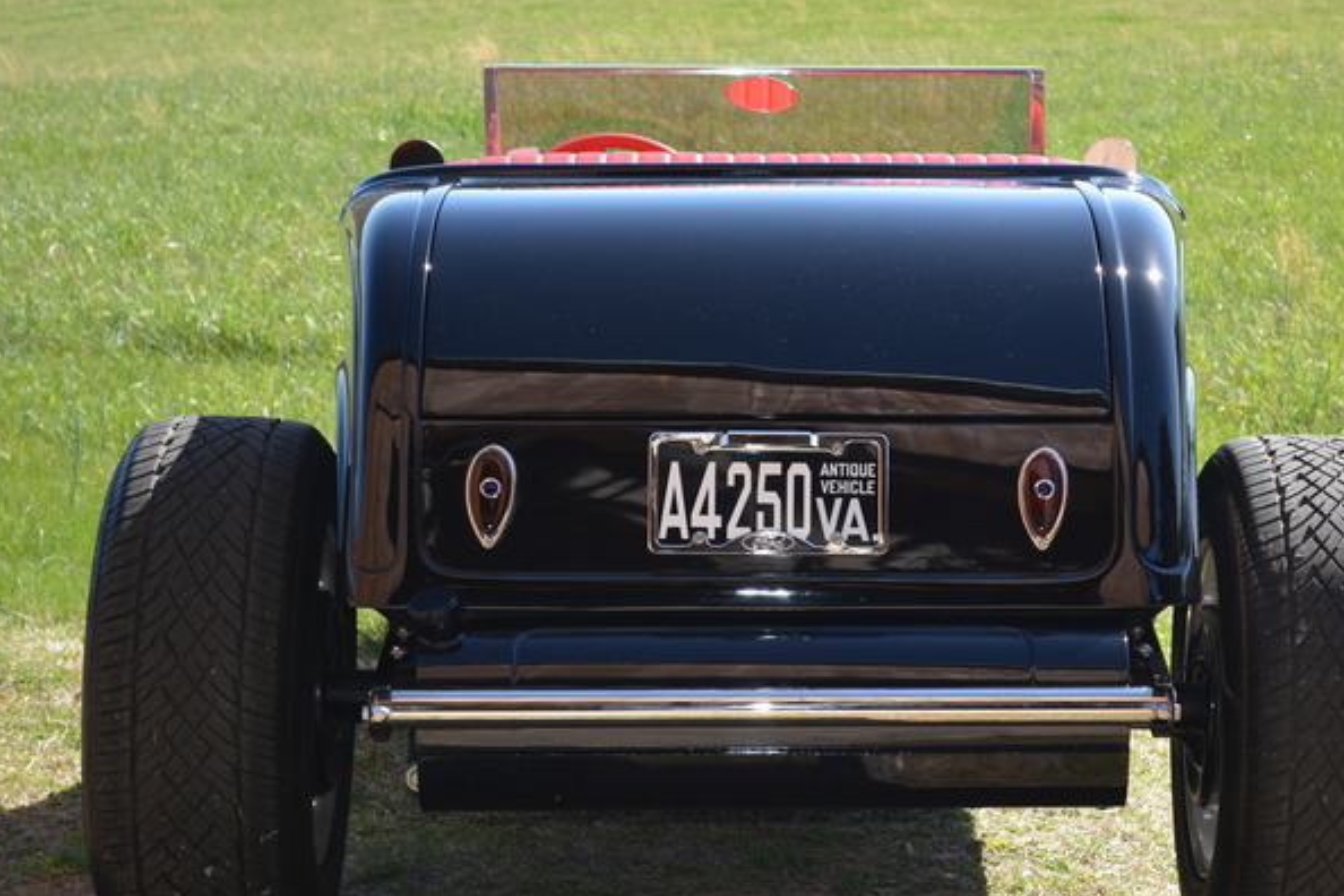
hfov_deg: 21.0
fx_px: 3621
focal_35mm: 97
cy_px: 526
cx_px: 878
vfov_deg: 14.1
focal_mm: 48
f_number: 5.3
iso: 110
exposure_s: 1/200
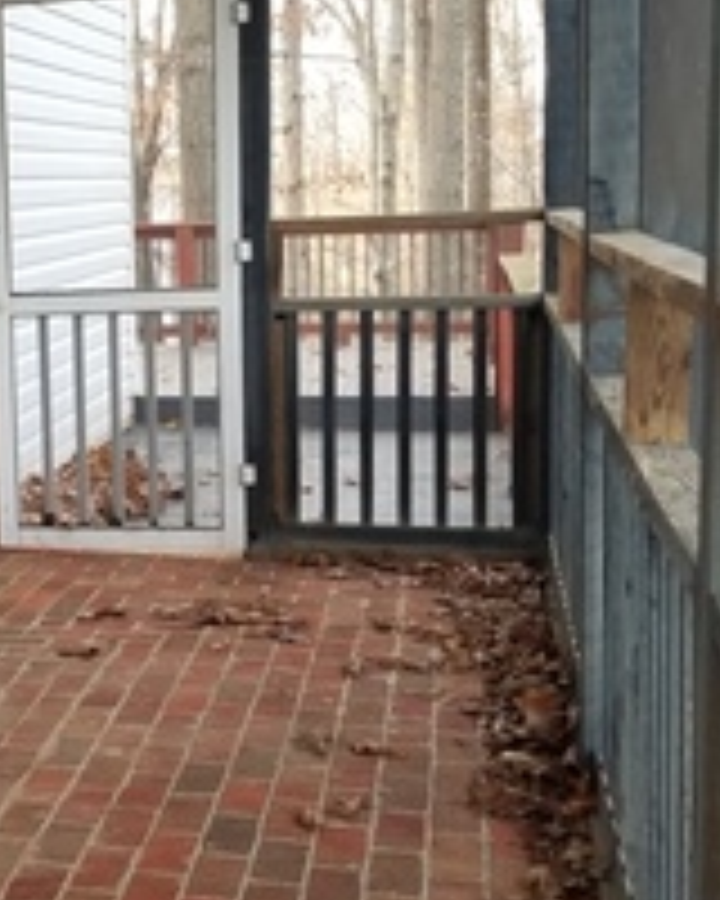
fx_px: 1598
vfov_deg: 31.4
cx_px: -16
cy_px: 412
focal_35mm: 60
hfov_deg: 24.2
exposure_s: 1/60
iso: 100
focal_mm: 4.25
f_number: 1.7
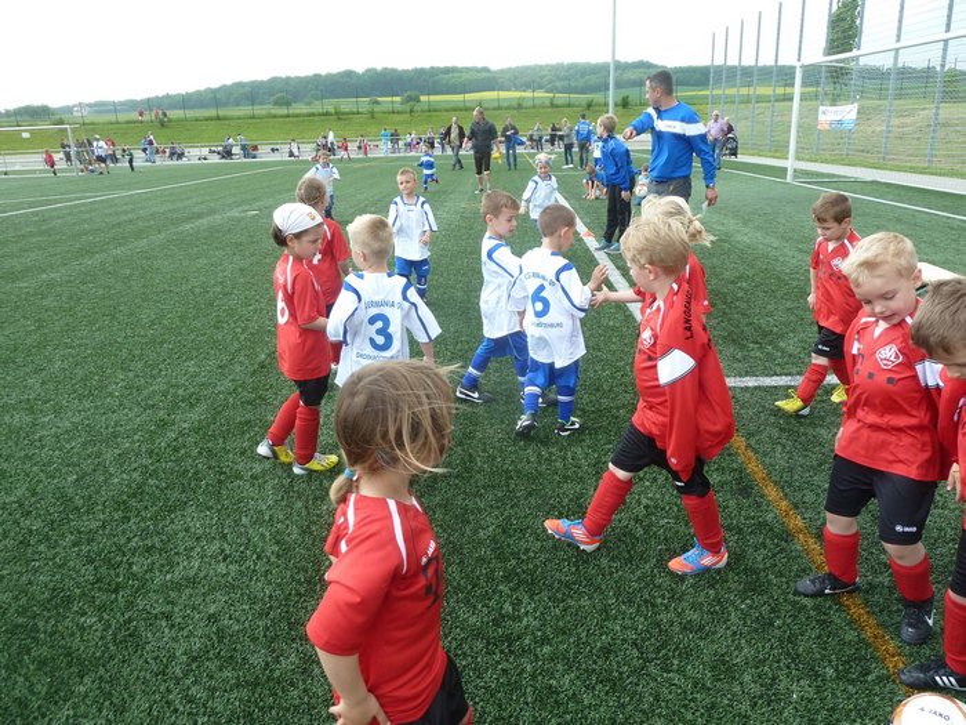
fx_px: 698
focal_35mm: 25
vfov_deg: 54.9
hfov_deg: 69.4
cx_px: 483
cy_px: 362
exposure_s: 1/250
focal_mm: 4.1
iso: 125
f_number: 4
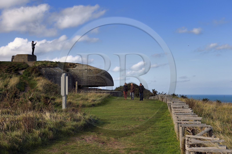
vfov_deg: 21.9
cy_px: 77
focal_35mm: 62
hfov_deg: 32.4
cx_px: 116
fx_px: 399
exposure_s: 1/400
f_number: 13
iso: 200
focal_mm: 62
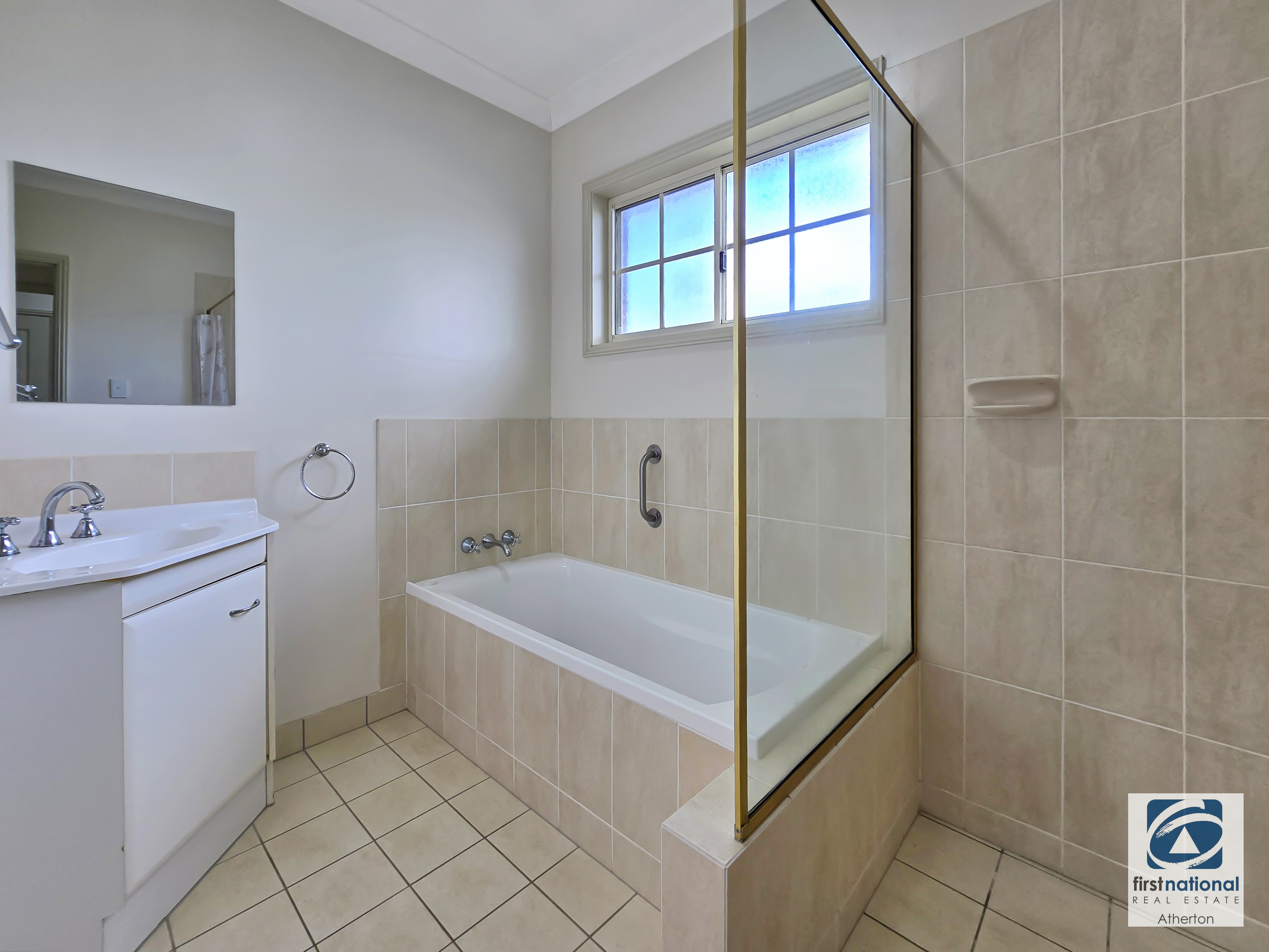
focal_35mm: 13
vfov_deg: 89.9
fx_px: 477
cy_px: 476
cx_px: 634
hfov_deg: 106.2
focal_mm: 2.2
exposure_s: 1/134
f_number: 2.2
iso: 50
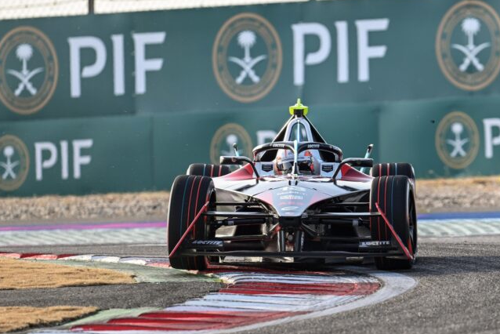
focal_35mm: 642
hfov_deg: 3.2
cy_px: 173
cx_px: 282
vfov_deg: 2.1
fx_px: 8920
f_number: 5
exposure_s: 1/320
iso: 100
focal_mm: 400
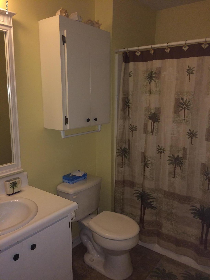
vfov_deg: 61.7
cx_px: 105
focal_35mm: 29
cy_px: 140
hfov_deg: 48.2
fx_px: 235
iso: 125
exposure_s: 1/30
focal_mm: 4.15
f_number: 2.2
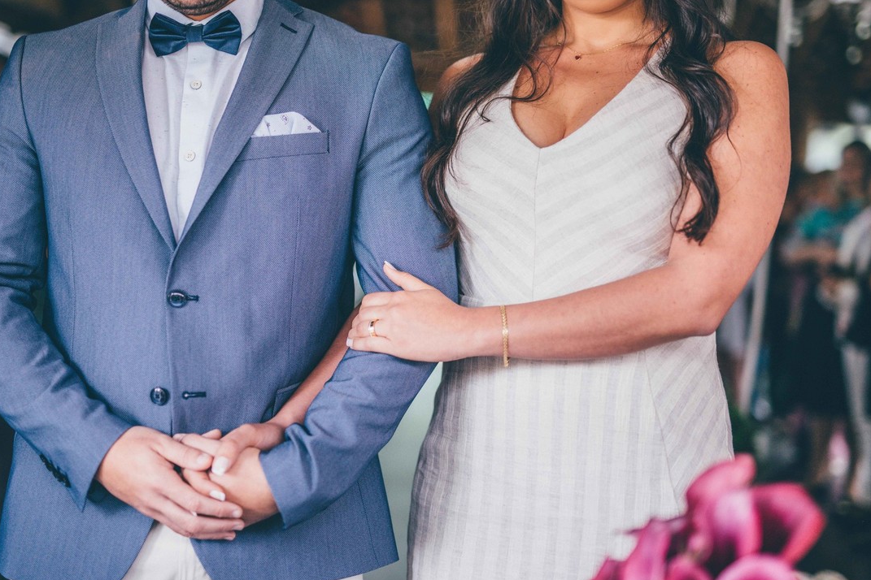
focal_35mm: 56
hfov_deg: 35.6
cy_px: 272
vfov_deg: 24.2
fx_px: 1355
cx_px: 407
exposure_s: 1/320
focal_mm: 50
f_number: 1.4
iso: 500
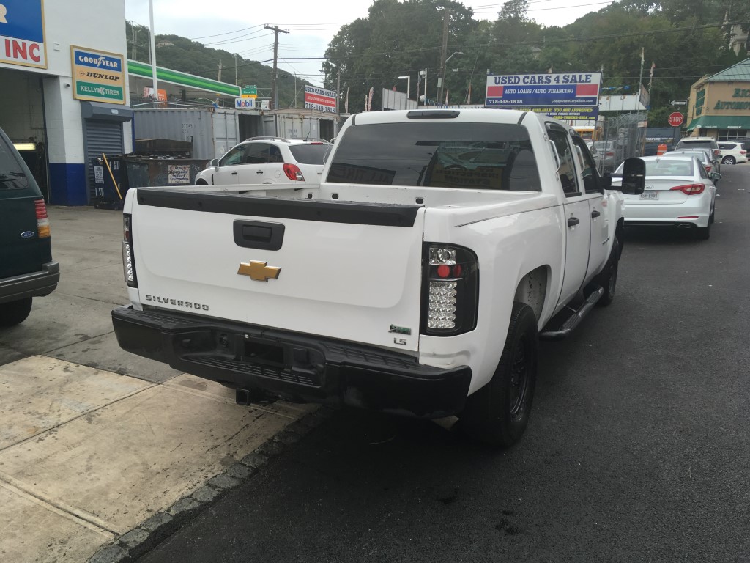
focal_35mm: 29
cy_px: 282
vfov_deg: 48.2
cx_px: 375
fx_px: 628
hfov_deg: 61.7
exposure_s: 1/363
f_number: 2.2
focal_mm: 4.15
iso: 25
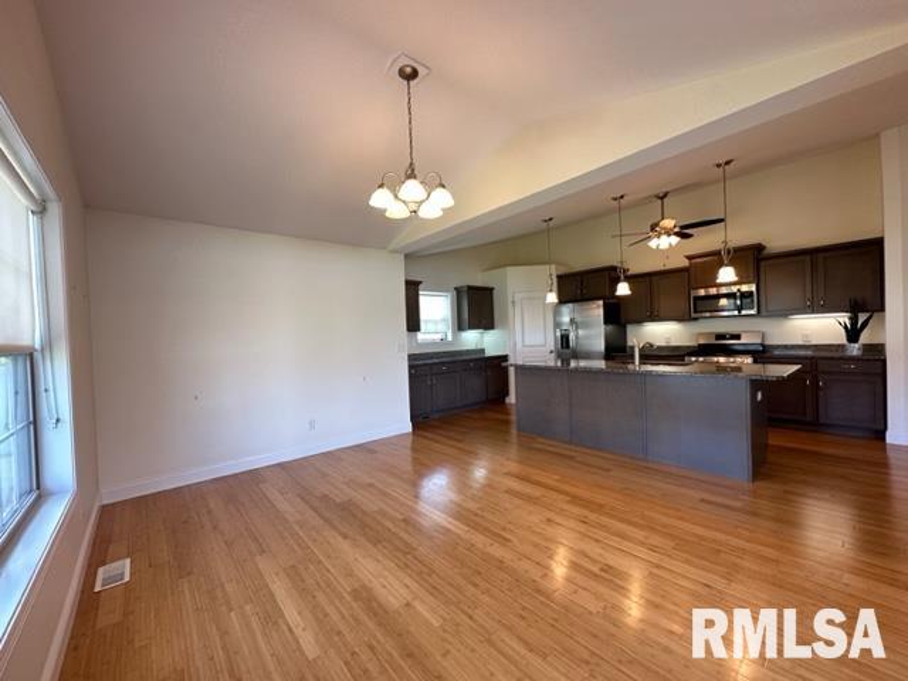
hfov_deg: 102.1
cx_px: 454
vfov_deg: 85.7
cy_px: 340
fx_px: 367
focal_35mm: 14
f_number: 2.2
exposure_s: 1/60
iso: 200
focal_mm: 2.22
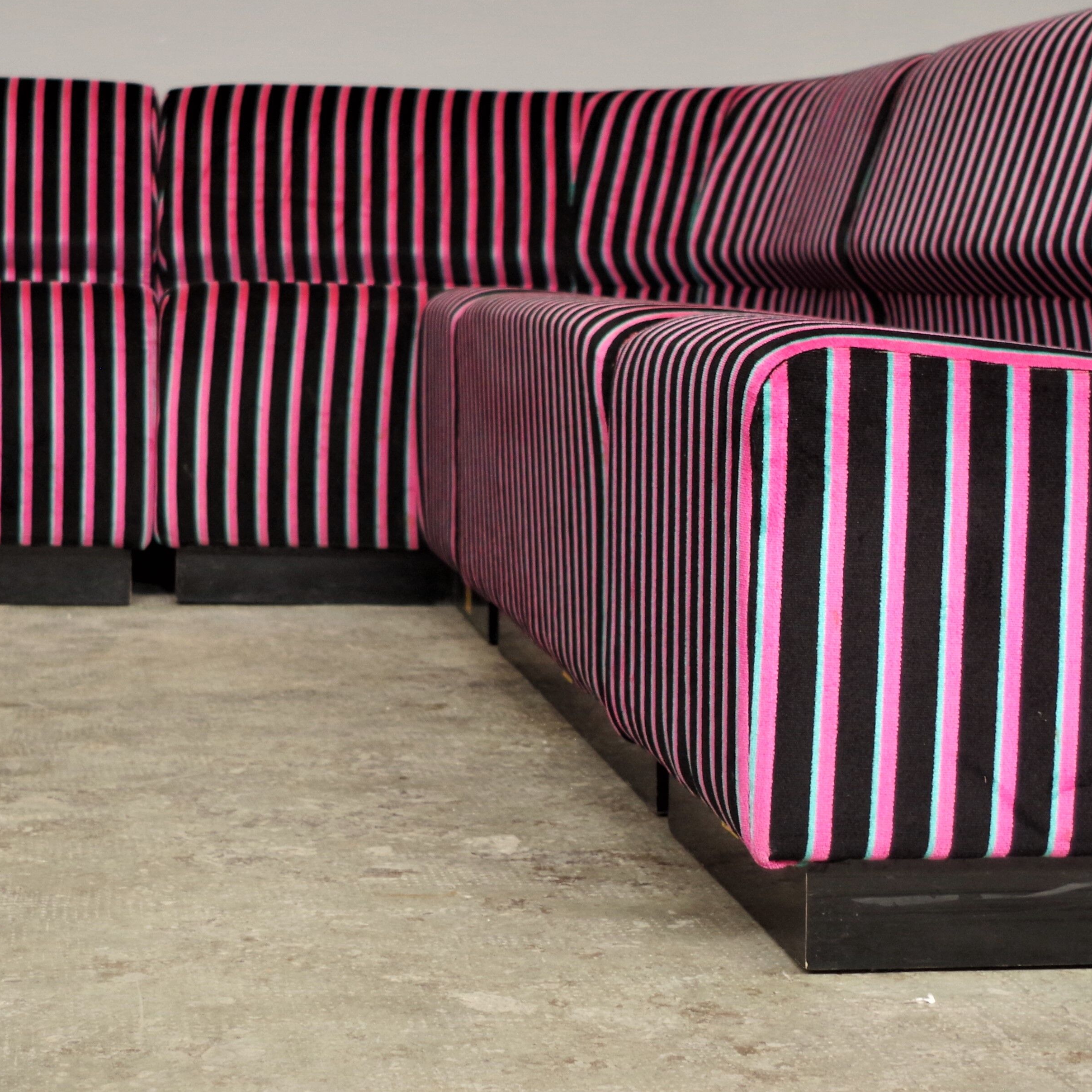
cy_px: 315
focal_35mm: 76
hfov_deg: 22.7
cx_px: 435
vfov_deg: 22.6
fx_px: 2712
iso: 800
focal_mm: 24.38
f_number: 4
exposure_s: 1/60
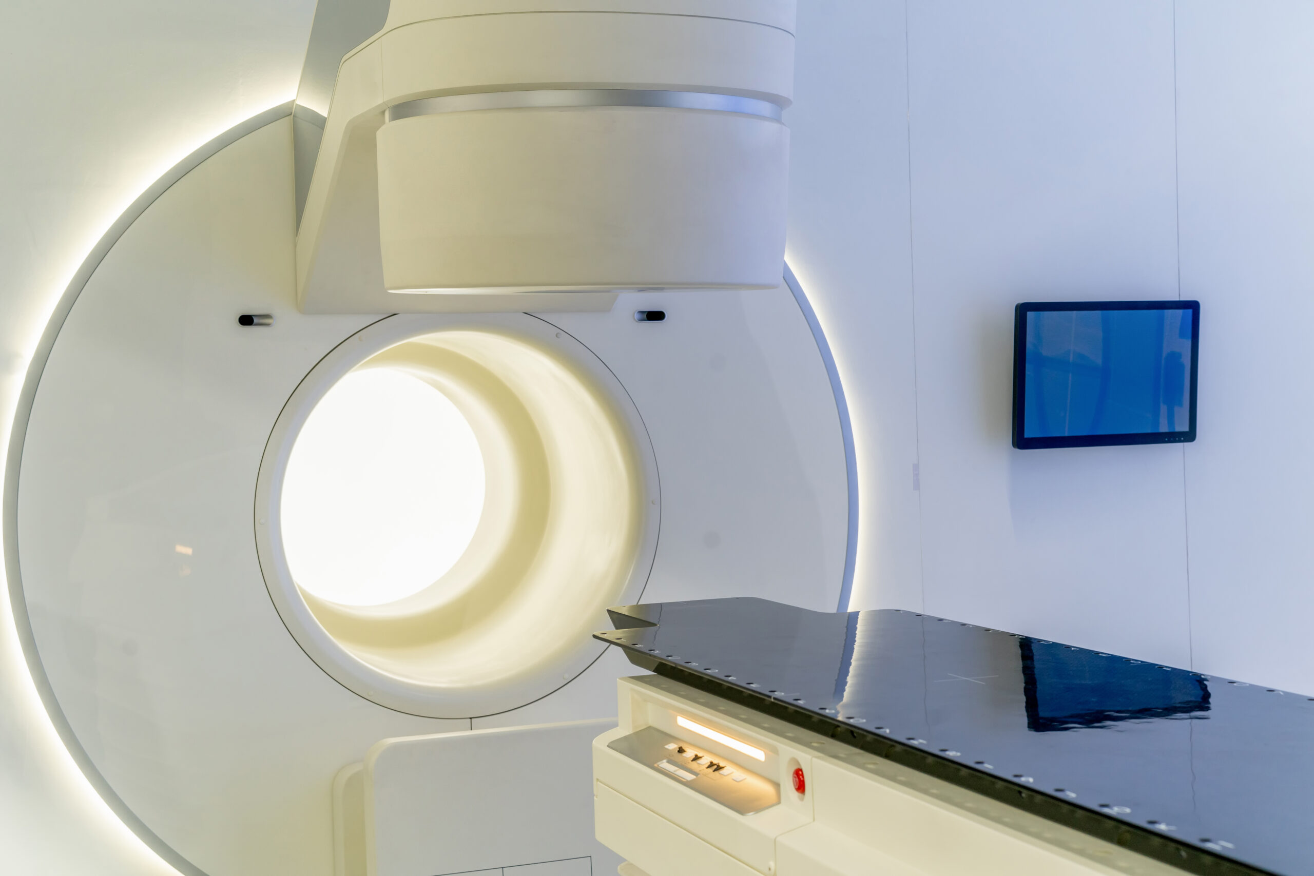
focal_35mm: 51
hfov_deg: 38.9
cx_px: 657
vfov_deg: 26.5
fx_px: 1861
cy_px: 438
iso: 250
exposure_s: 1/60
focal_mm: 51
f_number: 6.7
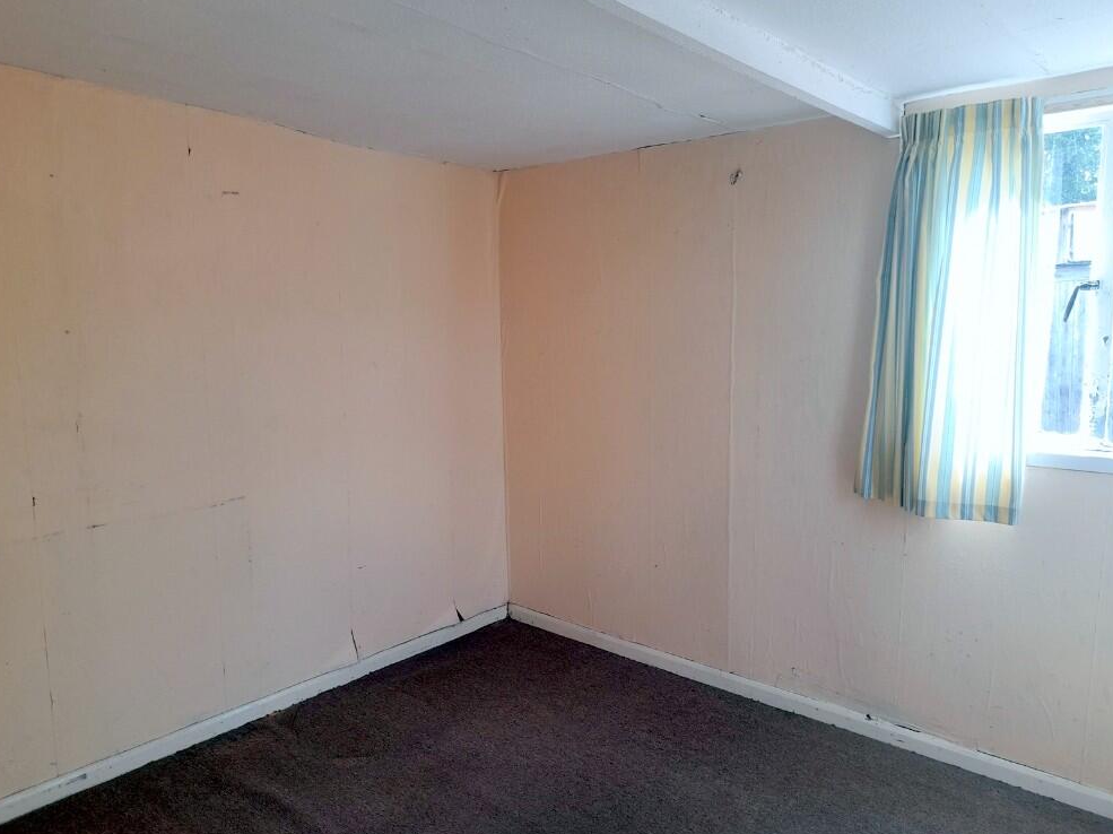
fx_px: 836
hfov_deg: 67.3
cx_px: 565
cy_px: 416
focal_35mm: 26
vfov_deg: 53.0
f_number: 2
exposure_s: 1/50
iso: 25
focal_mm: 4.6
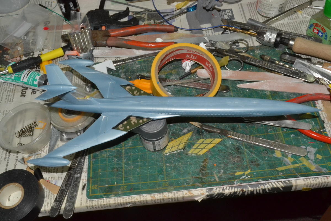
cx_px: 166
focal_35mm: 39
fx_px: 359
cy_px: 110
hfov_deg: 49.6
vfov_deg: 34.2
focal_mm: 26
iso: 3200
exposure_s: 1/60
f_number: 29
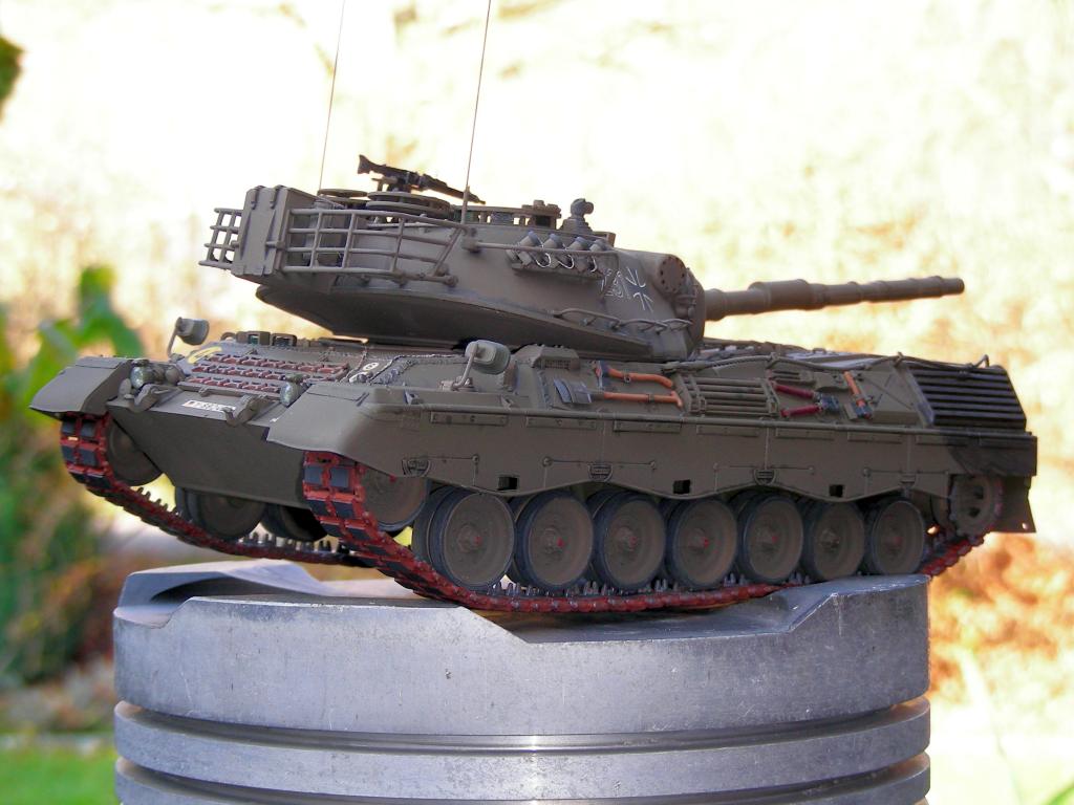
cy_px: 402
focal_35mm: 79
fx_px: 2451
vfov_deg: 18.7
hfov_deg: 24.7
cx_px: 537
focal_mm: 13.2
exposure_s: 1/39.4
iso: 50
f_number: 3.5
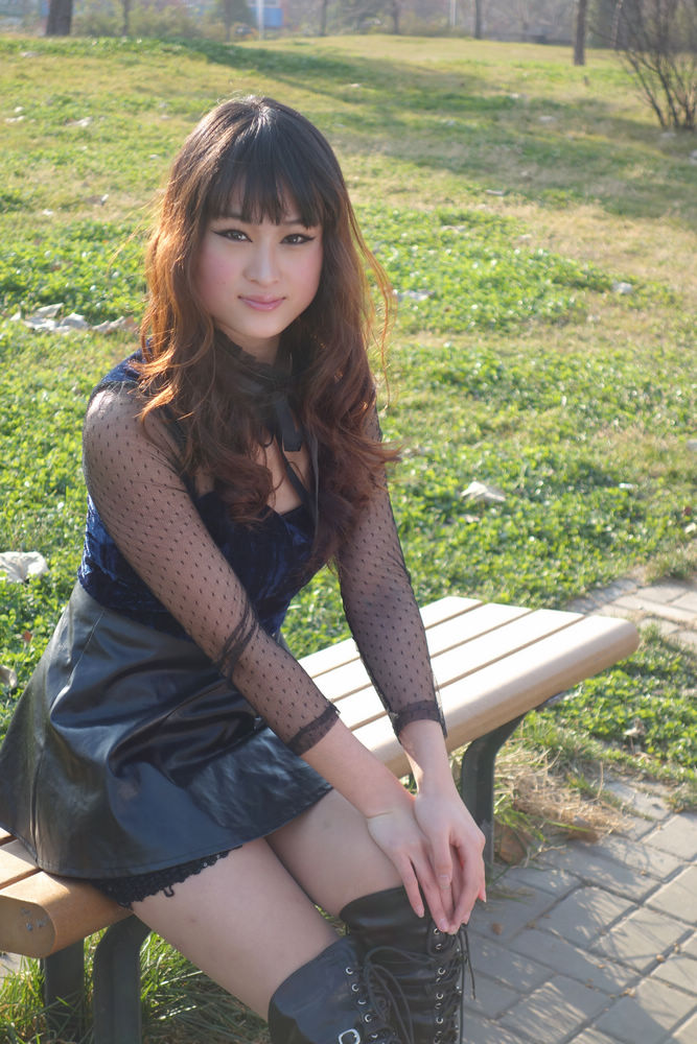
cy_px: 522
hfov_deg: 17.7
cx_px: 348
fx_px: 2235
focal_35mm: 77
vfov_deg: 26.3
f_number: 4
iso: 125
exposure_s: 1/200
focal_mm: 28.5
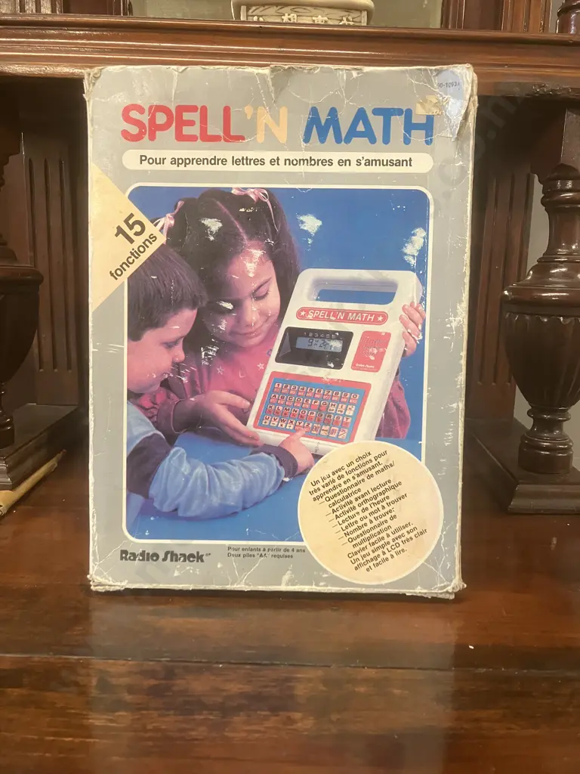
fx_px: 626
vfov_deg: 63.4
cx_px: 290
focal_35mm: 28
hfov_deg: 49.7
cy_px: 387
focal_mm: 3.99
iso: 200
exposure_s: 1/50
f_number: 1.8
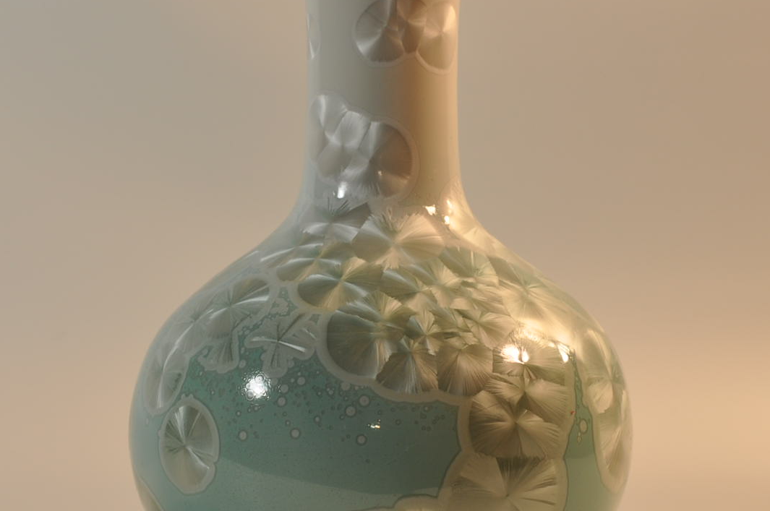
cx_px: 369
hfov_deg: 13.6
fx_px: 3225
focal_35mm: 151
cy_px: 251
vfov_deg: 9.1
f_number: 4.5
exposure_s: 1/80
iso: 200
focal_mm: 50
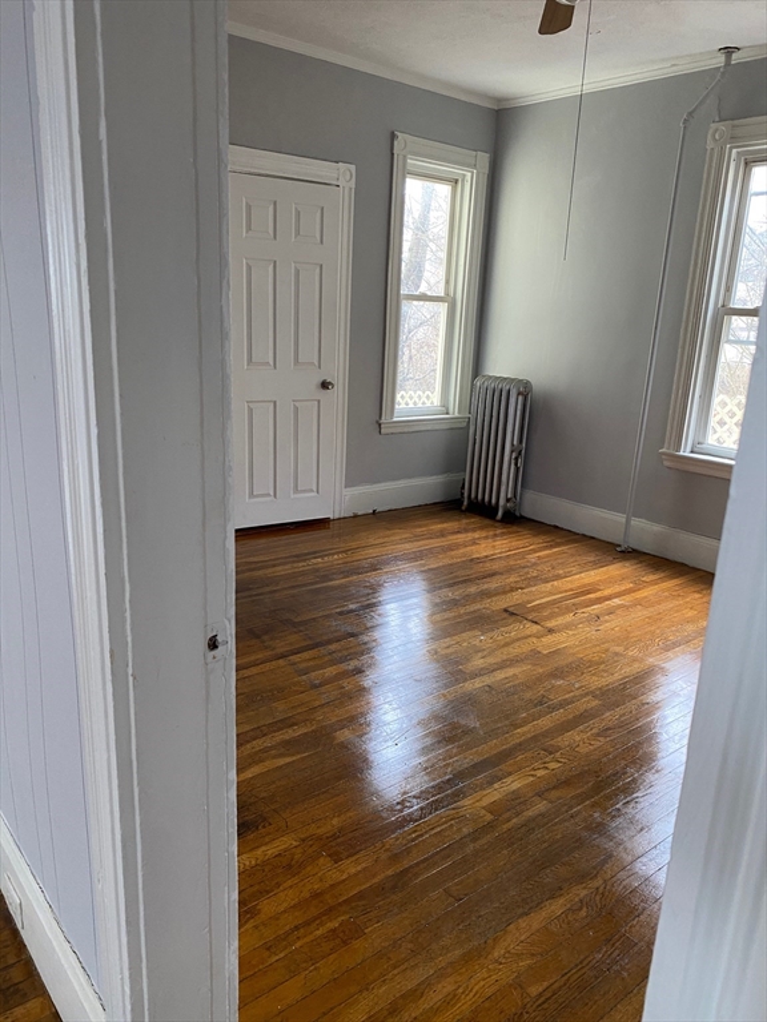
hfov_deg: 53.1
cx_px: 384
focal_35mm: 26
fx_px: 768
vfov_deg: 67.3
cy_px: 511
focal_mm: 4.25
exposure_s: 1/80
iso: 125
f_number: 1.8
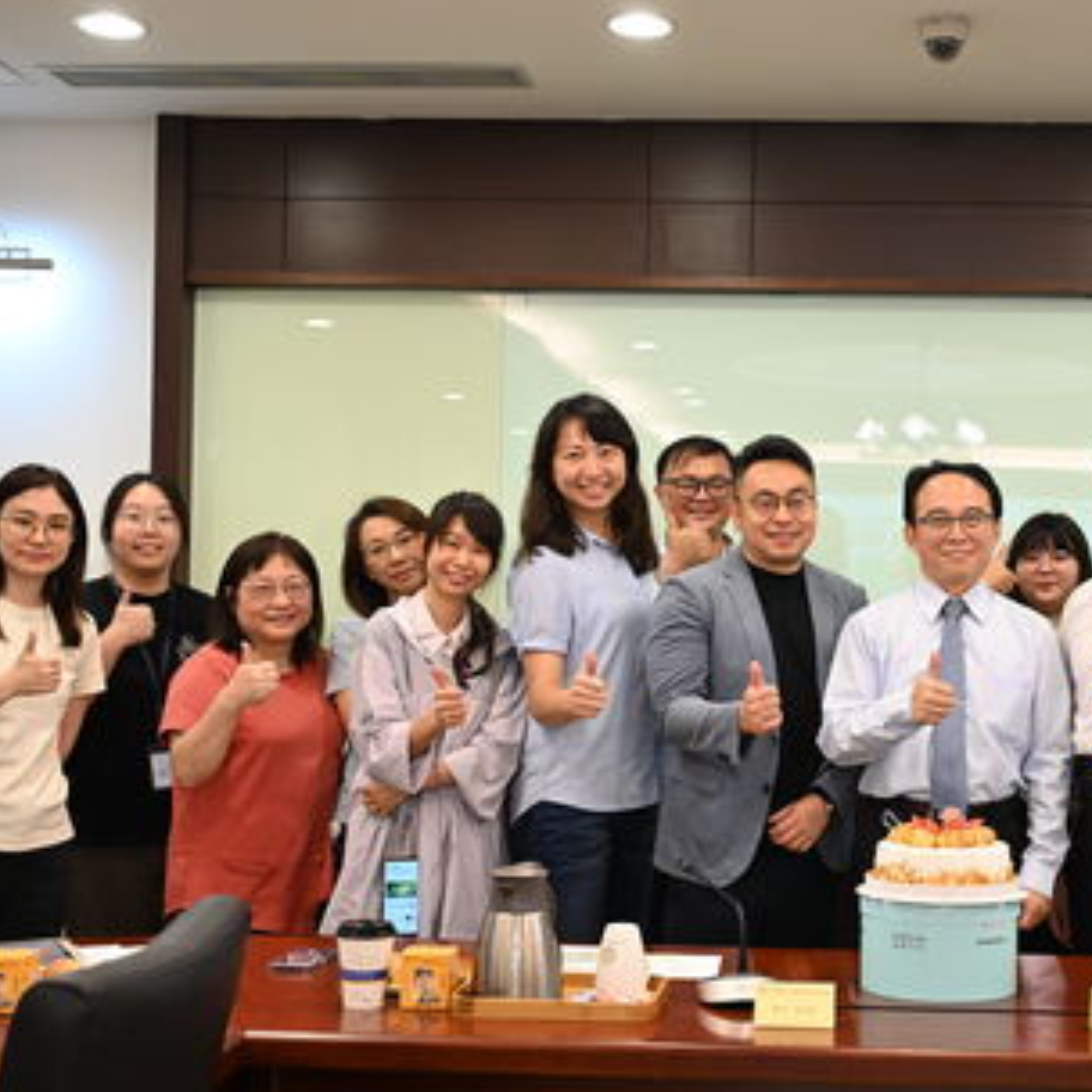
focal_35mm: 52
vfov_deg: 32.8
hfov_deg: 32.2
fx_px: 1856
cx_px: 812
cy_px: 603
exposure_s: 1/125
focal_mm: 31
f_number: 4
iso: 2200
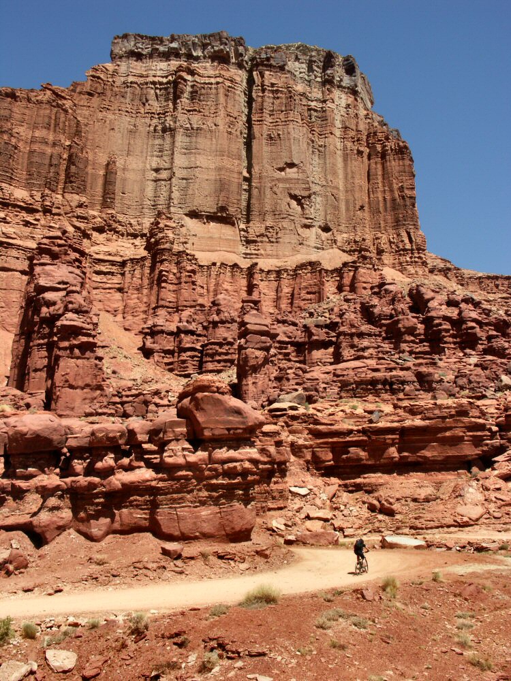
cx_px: 256
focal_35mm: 36
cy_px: 340
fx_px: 709
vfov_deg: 51.4
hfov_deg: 39.7
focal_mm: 9.29
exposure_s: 1/250
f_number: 7.1
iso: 64
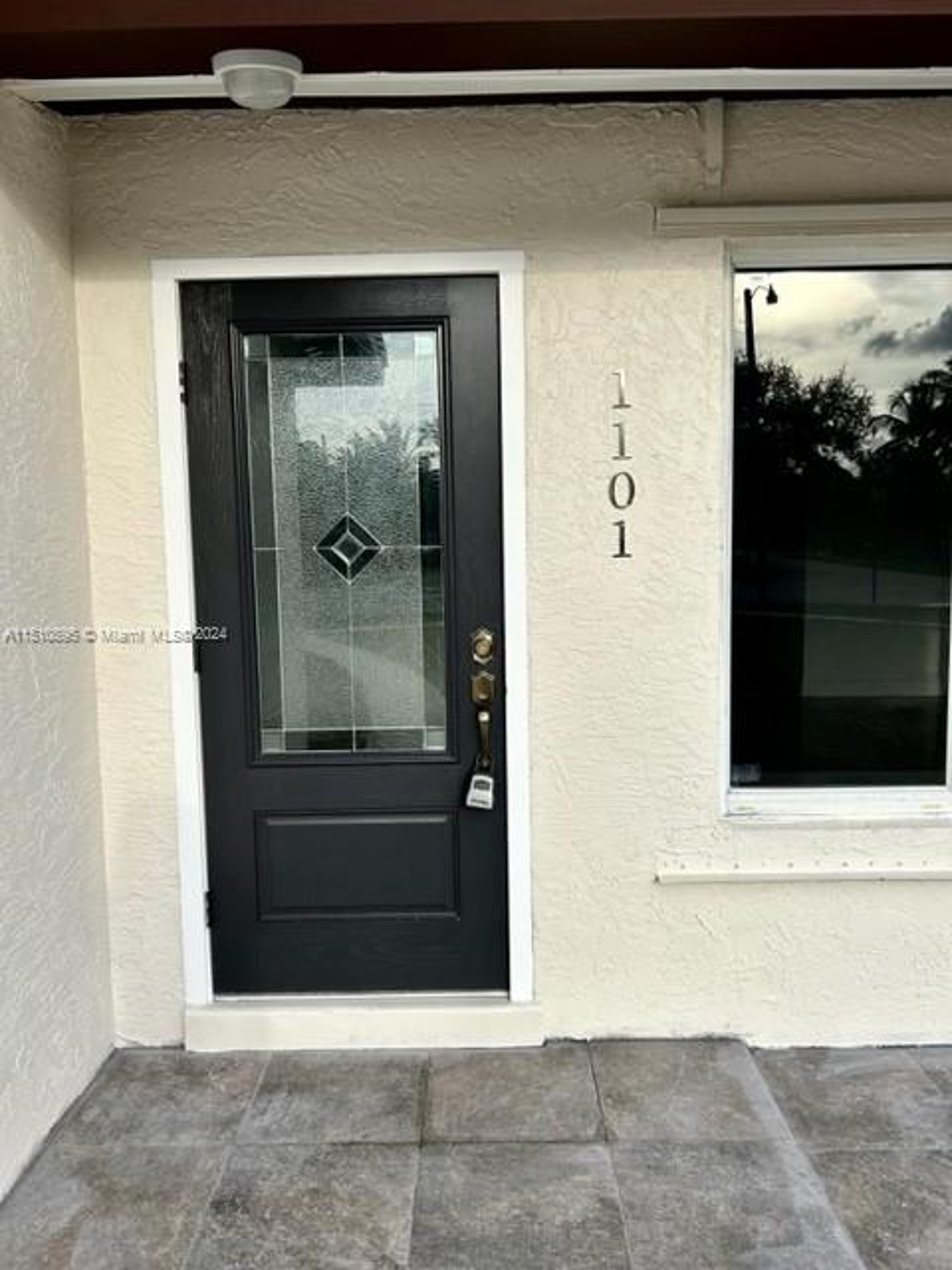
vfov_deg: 67.3
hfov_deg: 53.1
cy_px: 635
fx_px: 953
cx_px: 476
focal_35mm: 26
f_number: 1.5
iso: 50
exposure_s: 1/1751
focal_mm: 5.7
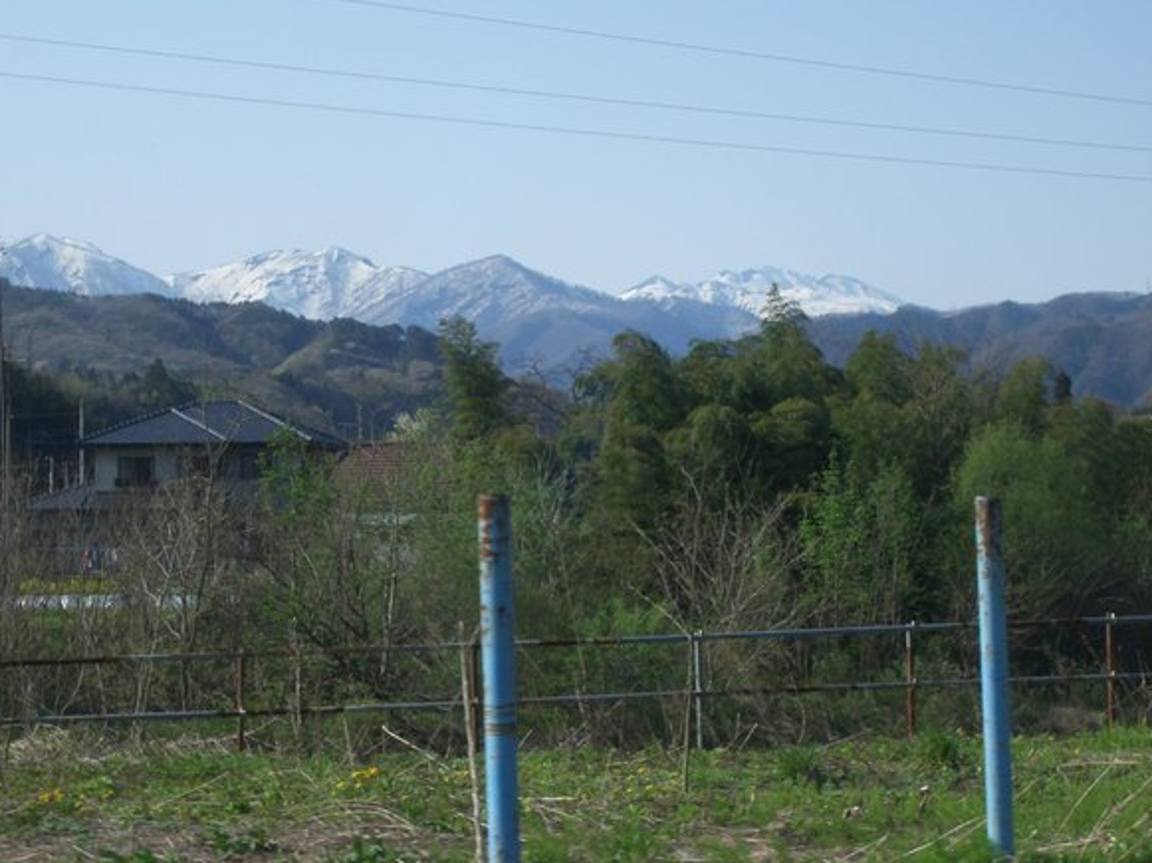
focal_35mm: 97
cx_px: 543
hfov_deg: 20.2
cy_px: 425
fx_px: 3226
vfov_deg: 15.2
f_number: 4.4
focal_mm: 14.6
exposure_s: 1/640
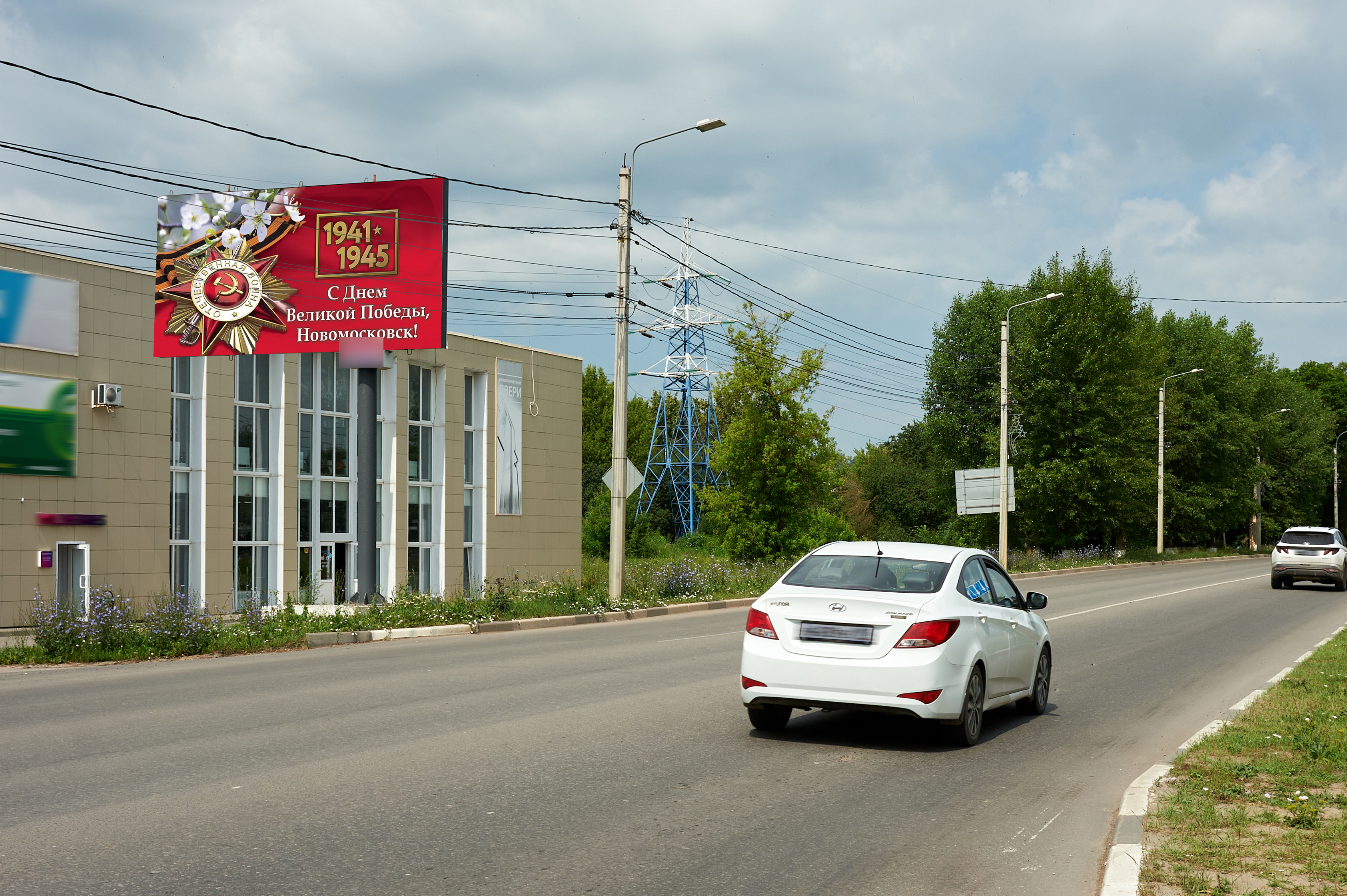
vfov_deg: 28.0
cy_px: 500
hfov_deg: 41.1
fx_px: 1795
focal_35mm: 48
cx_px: 765
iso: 200
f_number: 11
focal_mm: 38
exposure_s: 1/500
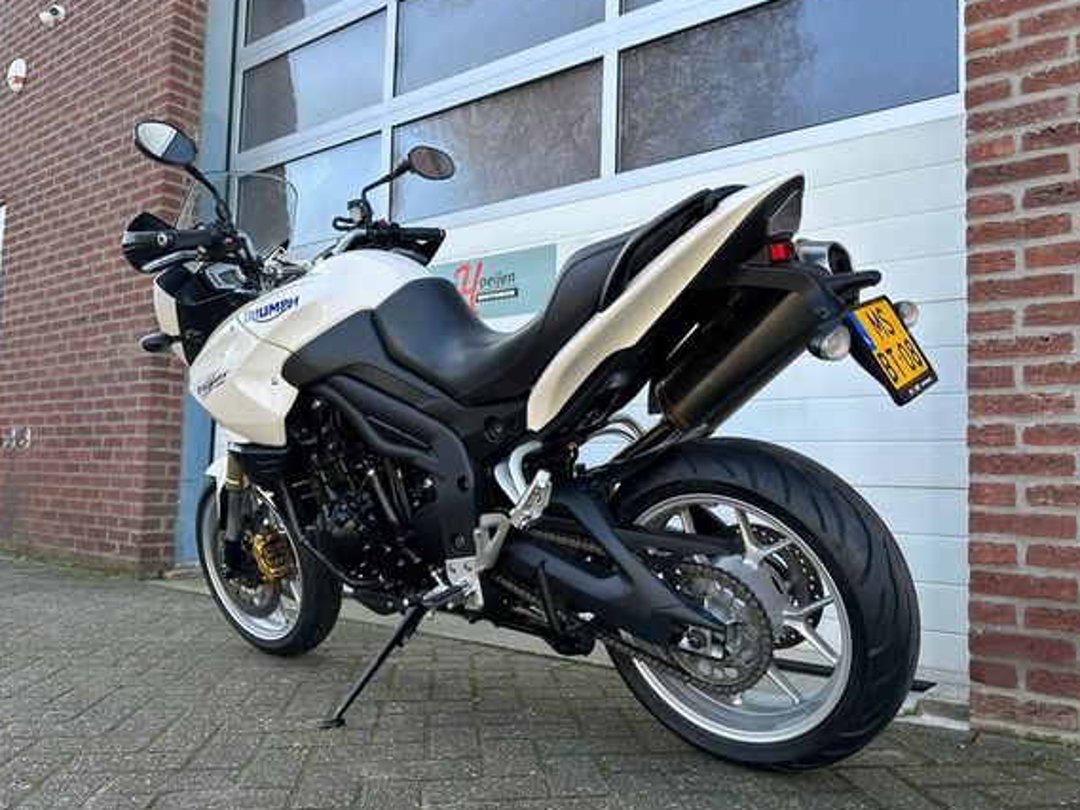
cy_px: 427
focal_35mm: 27
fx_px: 843
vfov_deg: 51.3
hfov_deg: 65.3
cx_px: 560
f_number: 1.78
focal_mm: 6.86
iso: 80
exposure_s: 1/587
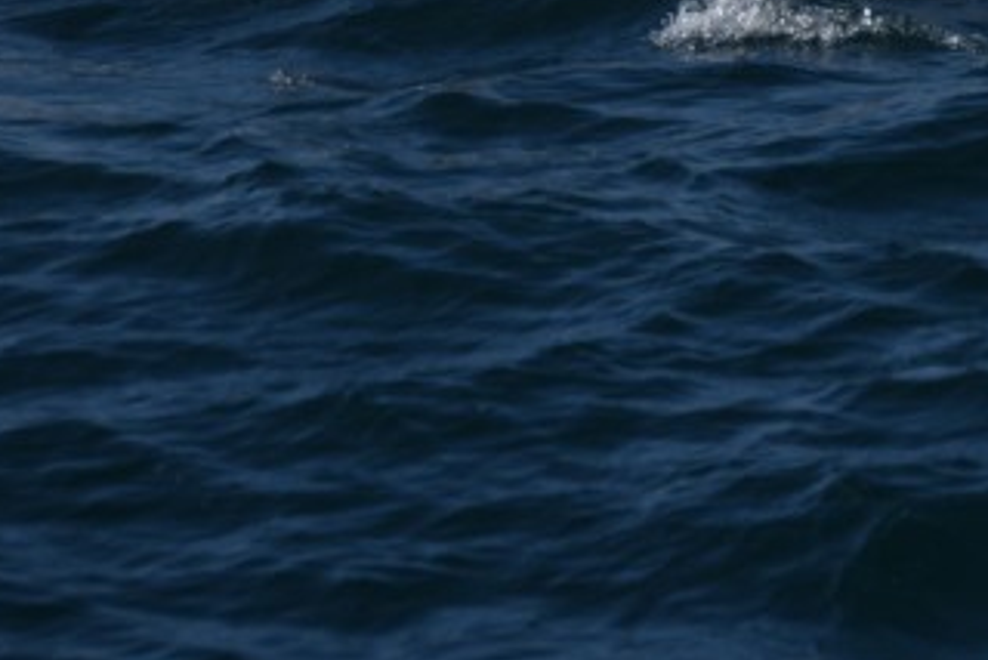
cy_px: -173
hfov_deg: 3.4
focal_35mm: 607
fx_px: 16674
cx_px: 756
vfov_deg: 2.3
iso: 200
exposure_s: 1/4000
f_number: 4.8
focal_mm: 120
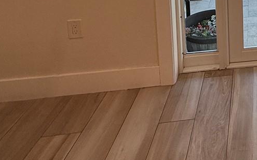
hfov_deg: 33.0
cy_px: -78
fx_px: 336
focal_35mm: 48
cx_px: 320
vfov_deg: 22.3
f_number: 2.2
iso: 80
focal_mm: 2.22
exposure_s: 1/120
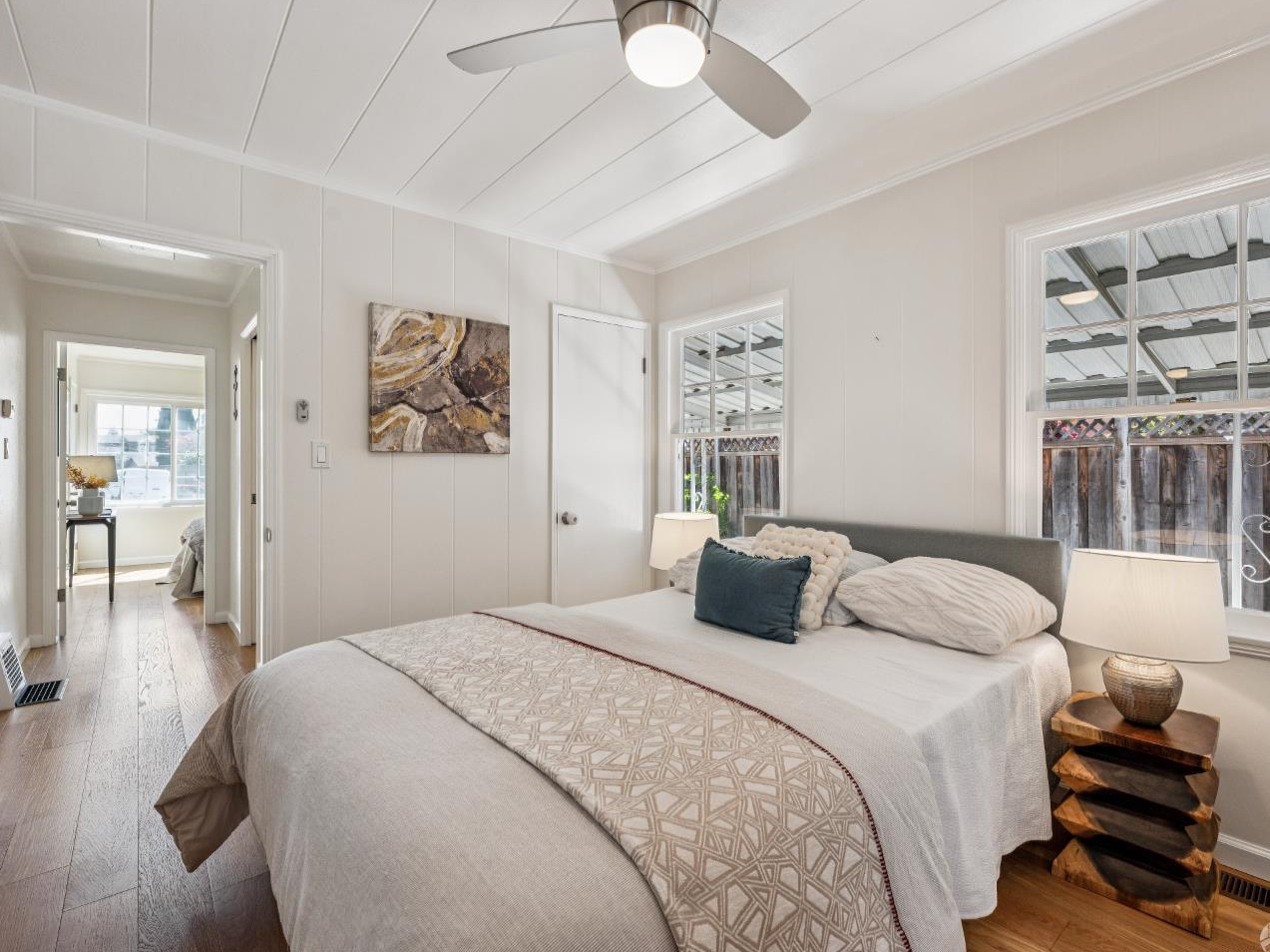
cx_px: 669
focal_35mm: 17
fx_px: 624
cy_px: 463
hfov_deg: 91.0
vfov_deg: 74.7
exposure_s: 1/15
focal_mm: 15
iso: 100
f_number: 8
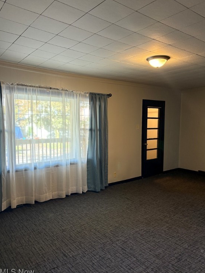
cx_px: 104
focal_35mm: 27
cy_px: 139
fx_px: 213
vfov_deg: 65.3
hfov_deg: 51.4
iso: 250
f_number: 1.6
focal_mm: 5.96
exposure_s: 1/60
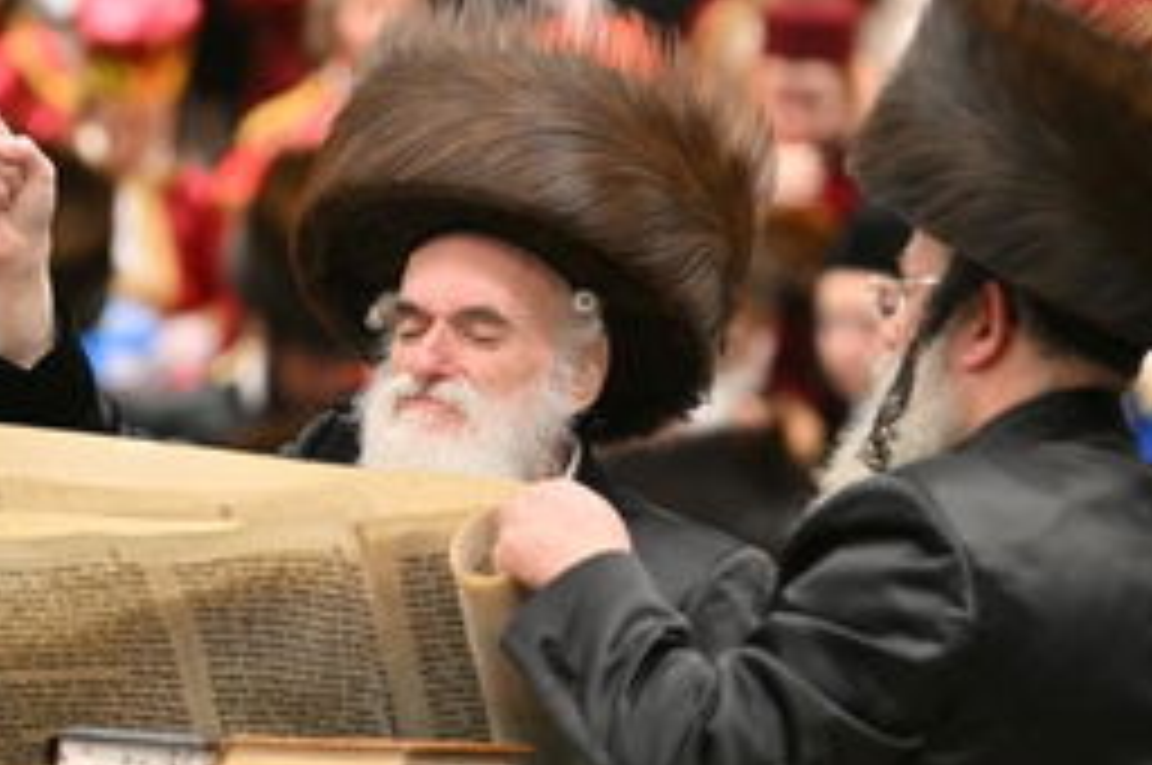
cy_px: 306
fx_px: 13103
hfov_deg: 5.0
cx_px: 428
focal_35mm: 410
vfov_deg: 3.3
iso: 160
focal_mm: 175
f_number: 2.8
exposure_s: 1/160
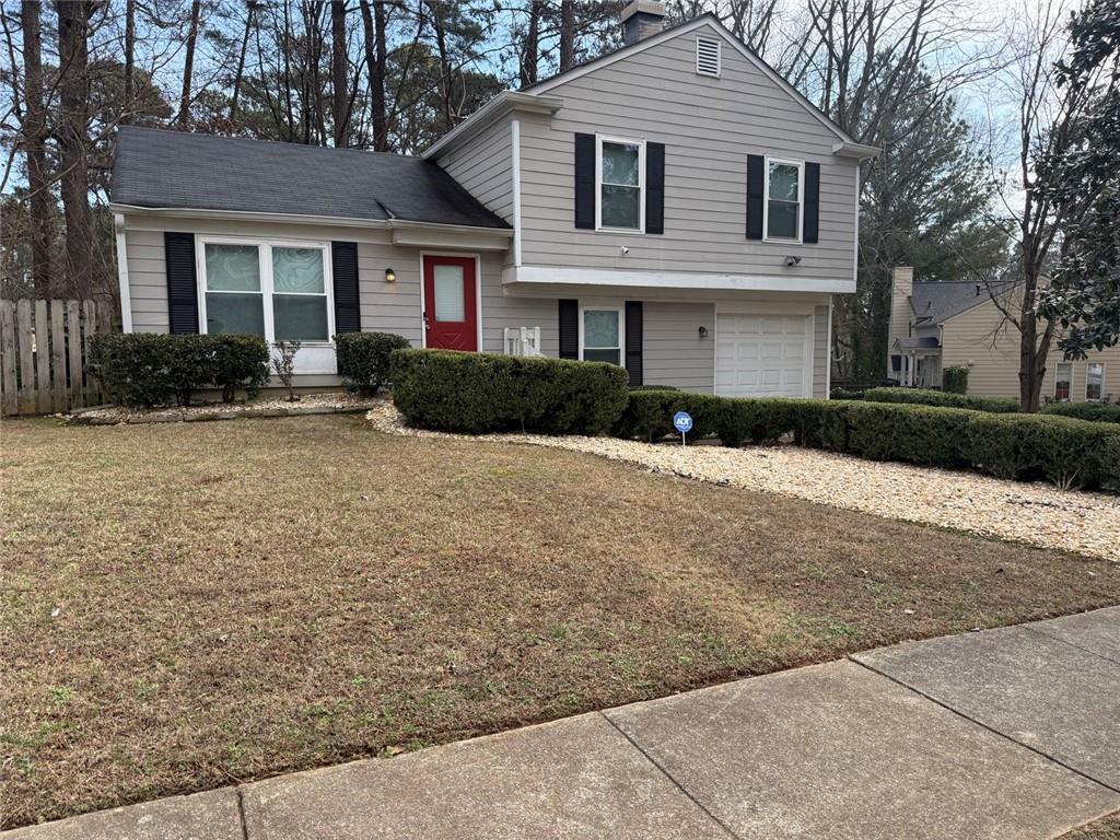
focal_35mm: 24
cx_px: 560
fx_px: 777
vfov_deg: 56.8
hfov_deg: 71.6
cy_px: 420
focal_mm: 6.76
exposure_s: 1/2110
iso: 100
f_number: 1.78
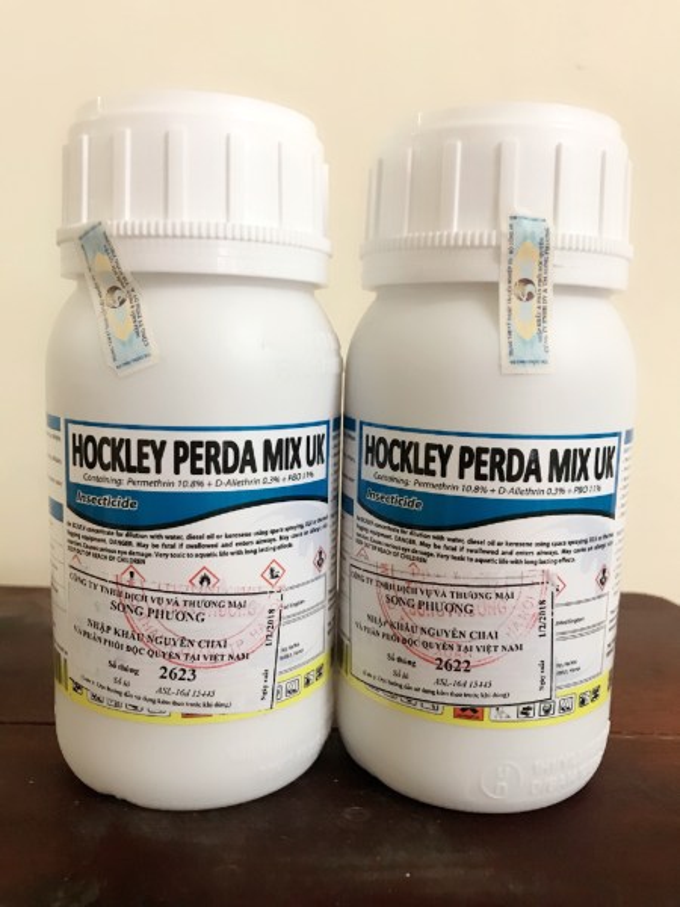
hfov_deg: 49.7
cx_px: 340
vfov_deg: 63.4
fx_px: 733
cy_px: 454
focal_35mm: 28
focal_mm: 3.99
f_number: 1.8
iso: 80
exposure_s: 1/17
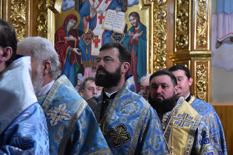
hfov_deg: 24.6
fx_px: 534
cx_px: 116
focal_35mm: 82
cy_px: 78
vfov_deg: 16.6
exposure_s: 1/125
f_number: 4.5
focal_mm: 55
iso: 2500
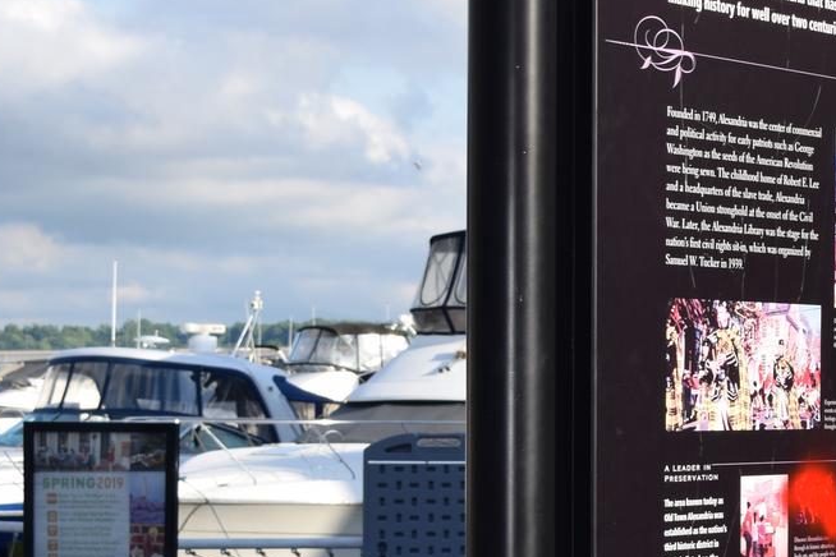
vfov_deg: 9.4
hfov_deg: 13.5
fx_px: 3380
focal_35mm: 146
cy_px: 413
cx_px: 1168
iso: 100
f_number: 7.1
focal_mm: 31
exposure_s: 1/200
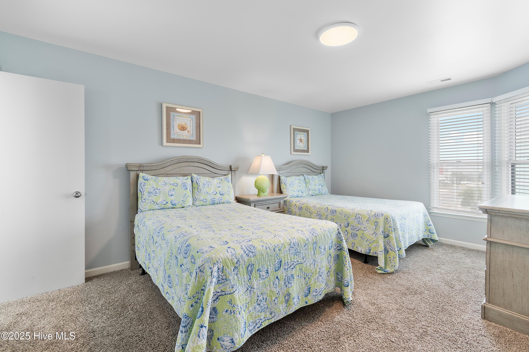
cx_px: 264
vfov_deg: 77.3
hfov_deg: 100.4
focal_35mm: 15
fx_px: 220
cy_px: 176
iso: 100
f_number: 4.5
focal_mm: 10
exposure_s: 1/10
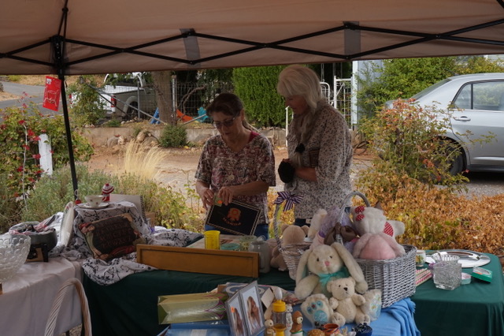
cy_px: 168
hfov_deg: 45.0
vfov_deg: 30.8
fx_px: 609
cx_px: 252
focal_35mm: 44
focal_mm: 29
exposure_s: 1/100
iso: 400
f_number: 14
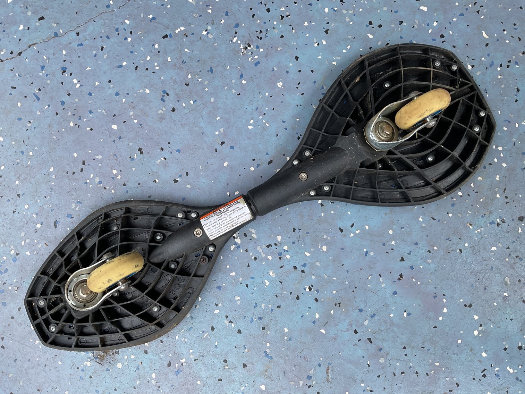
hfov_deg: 61.7
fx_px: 440
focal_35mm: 29
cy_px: 197
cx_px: 262
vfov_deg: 48.2
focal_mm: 3
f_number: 1.8
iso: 16
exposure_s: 1/309
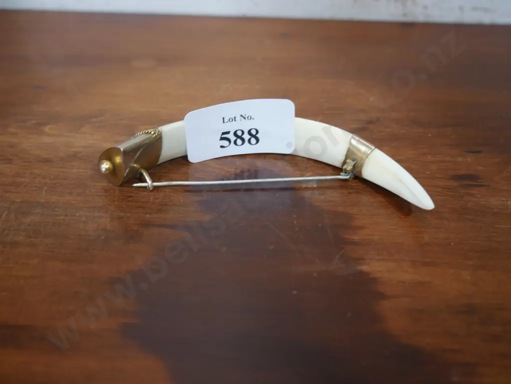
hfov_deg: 46.8
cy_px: 192
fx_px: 591
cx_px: 256
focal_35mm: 40
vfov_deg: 36.0
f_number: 4.5
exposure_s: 1/60
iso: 640
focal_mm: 20
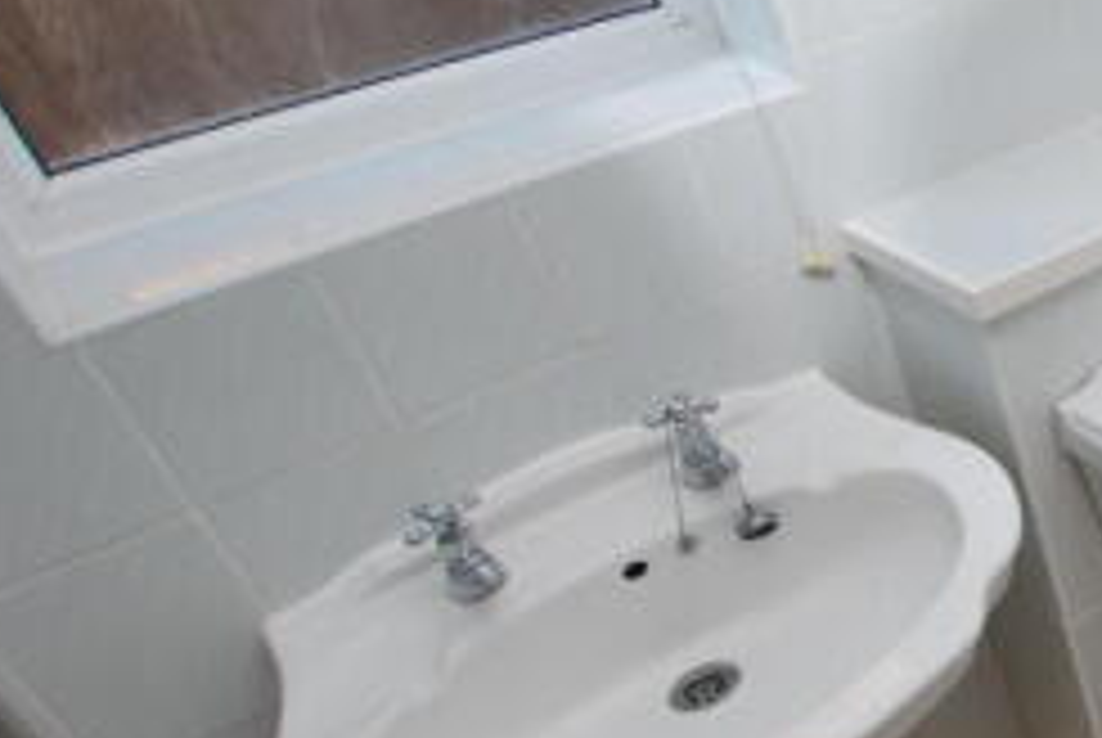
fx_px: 1226
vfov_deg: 33.5
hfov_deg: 35.2
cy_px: 371
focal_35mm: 40
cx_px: 1397
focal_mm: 10
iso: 100
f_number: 4
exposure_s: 1/60
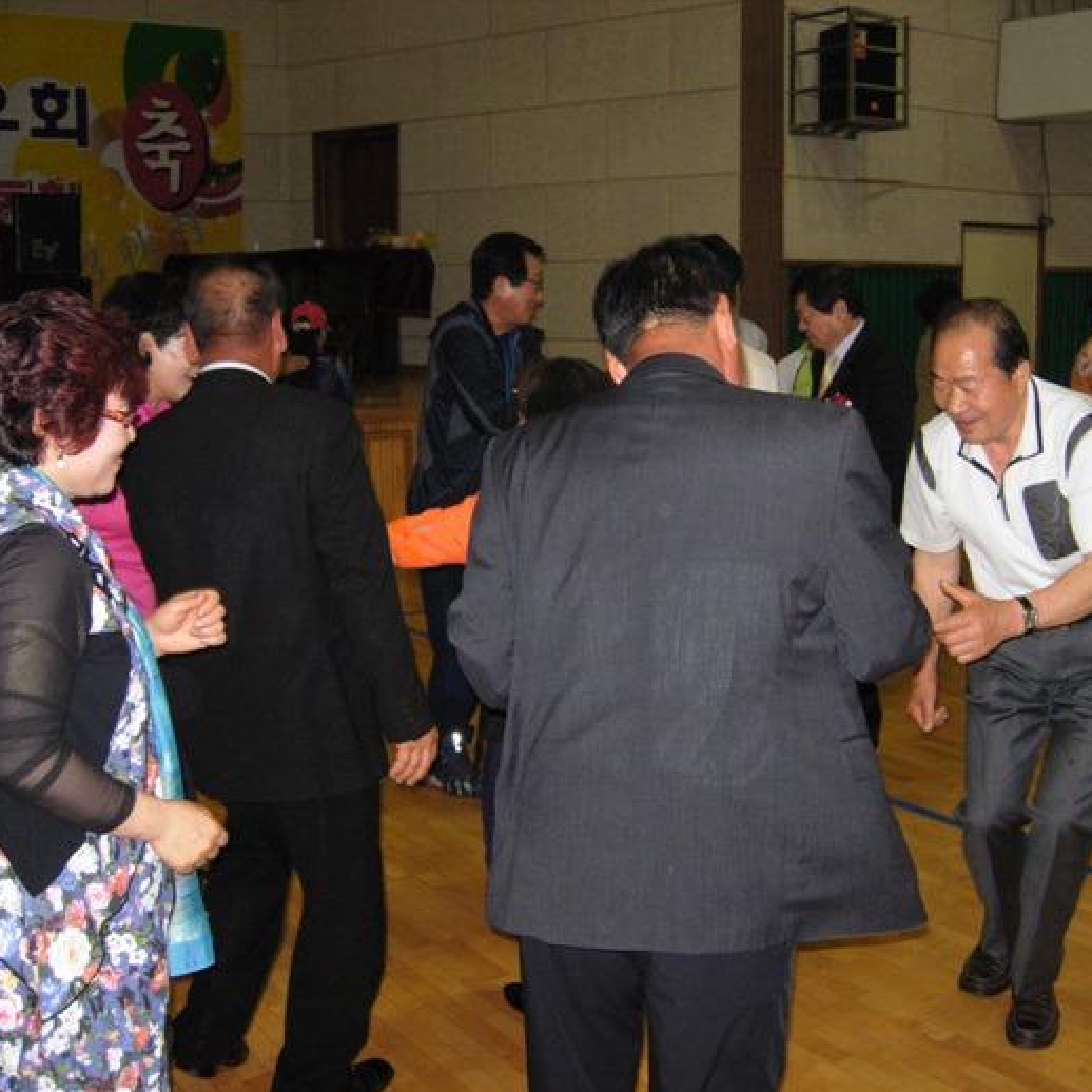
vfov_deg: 39.2
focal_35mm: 43
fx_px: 1535
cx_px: 628
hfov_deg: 39.1
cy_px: 551
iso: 200
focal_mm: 7.5
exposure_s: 1/128
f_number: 2.7
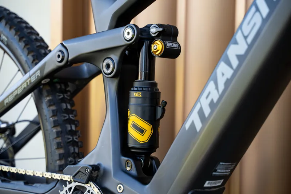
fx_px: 582
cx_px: 146
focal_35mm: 72
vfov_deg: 18.9
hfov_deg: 28.1
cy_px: 97
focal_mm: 72
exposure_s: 1/160
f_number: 4.5
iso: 160
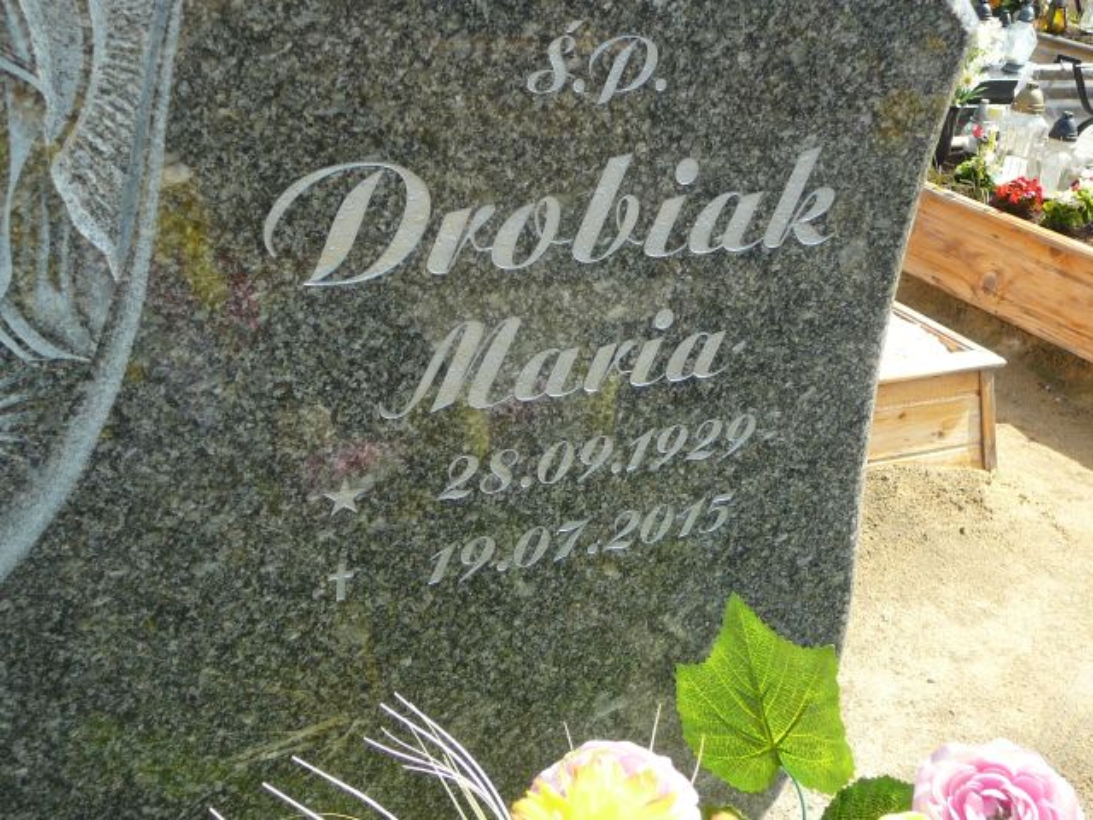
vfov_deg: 32.2
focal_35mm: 45
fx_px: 1421
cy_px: 410
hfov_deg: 42.1
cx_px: 546
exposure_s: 1/400
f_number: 3.2
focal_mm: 6.7
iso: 80
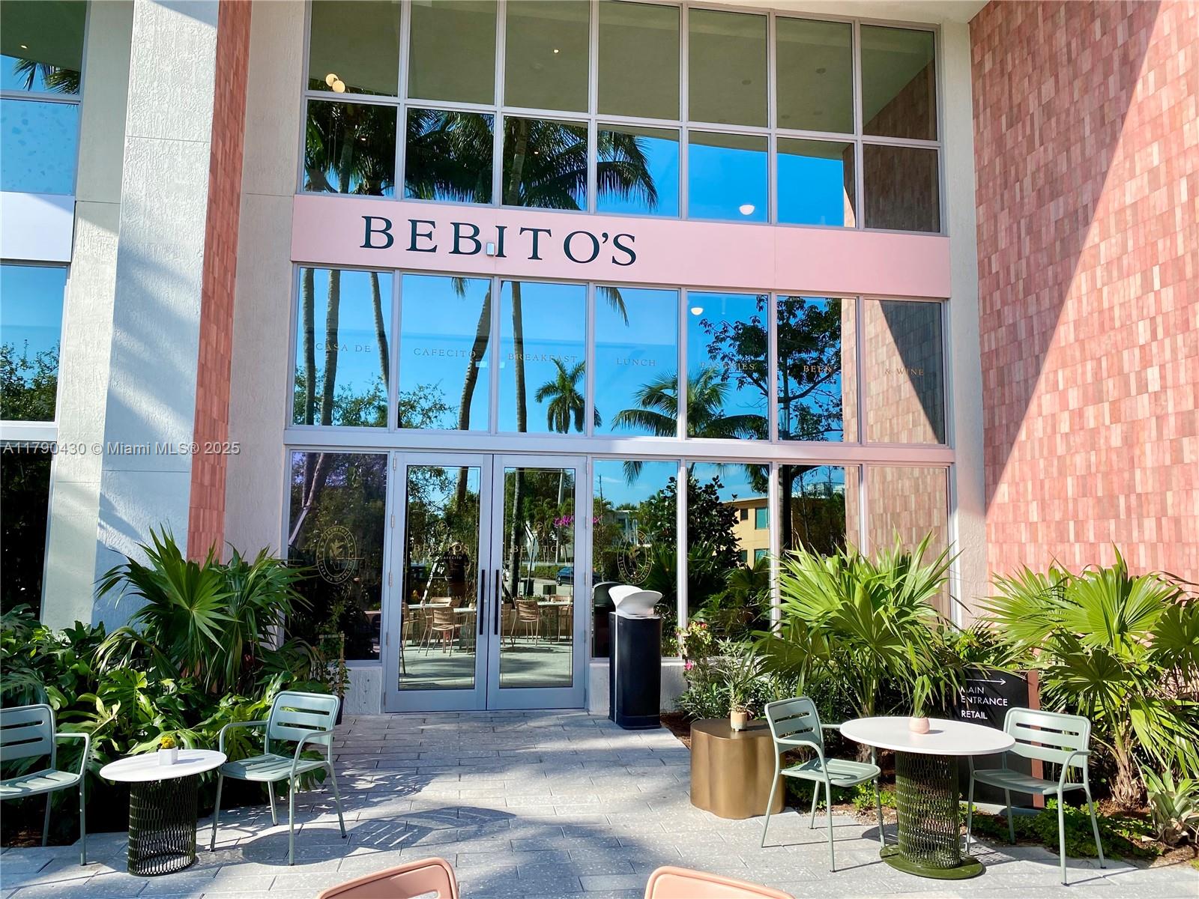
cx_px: 600
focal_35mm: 26
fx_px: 901
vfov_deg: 53.1
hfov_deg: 67.3
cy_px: 450
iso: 32
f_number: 1.8
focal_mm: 4.25
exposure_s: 1/1208
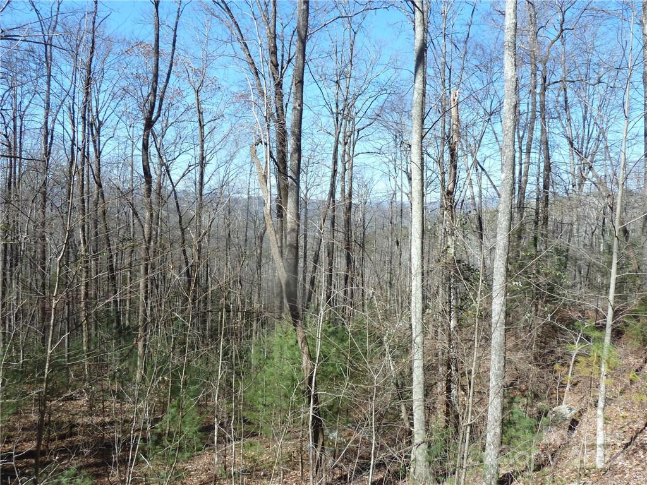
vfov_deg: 54.9
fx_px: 467
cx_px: 324
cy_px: 242
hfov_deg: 69.4
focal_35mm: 25
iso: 80
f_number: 4
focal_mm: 4.1
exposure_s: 1/250
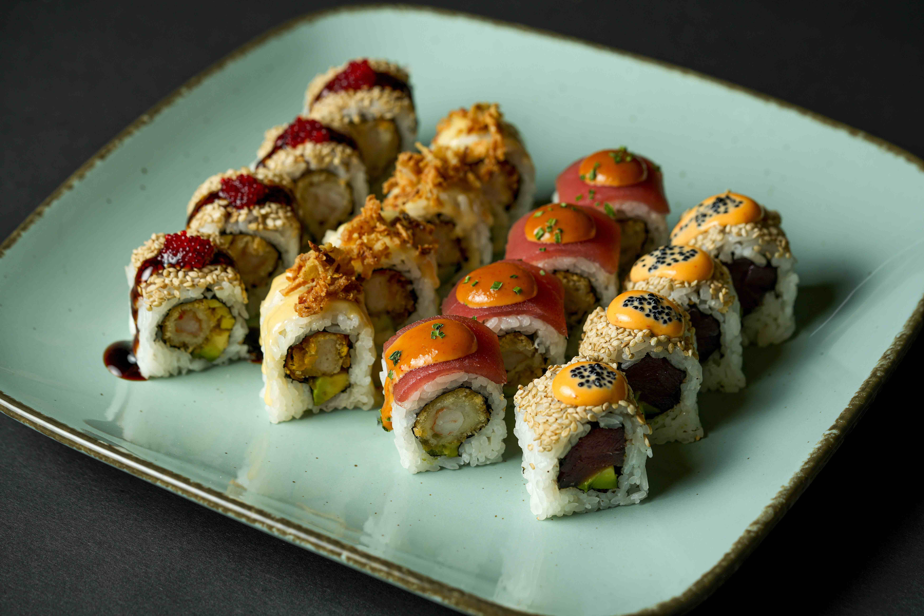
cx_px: 462
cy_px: 308
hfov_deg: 22.6
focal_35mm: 90
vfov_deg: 15.2
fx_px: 2310
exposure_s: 1/100
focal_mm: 90
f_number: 5.6
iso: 100
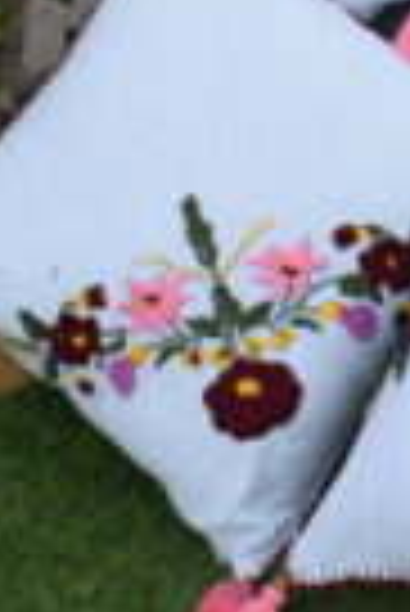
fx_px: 1772
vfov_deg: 19.1
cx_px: 523
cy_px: 11
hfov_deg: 12.8
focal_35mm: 104
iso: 400
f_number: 8
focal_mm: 22
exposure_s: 1/250
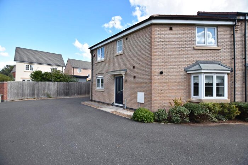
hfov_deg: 100.4
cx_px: 124
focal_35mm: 15
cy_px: 82
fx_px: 103
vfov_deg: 77.4
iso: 100
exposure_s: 1/500
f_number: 3.5
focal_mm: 10
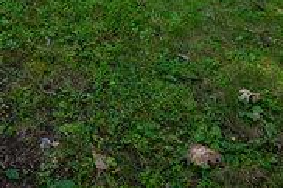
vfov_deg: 13.6
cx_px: 103
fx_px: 605
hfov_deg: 26.2
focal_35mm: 77
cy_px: -240
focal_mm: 14
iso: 800
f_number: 8
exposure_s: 1/1600
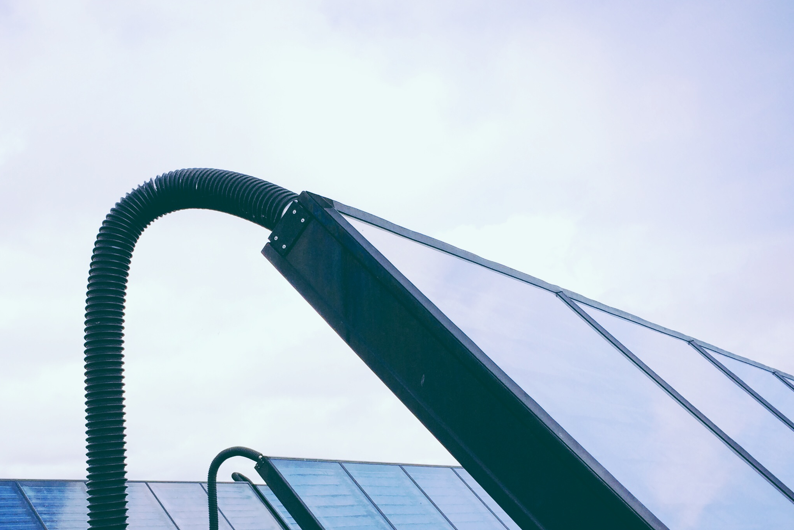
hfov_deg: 39.1
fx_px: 1103
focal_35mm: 50
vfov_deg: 26.6
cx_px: 265
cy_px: 401
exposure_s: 1/1580
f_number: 2.2
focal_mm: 4.12
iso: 32
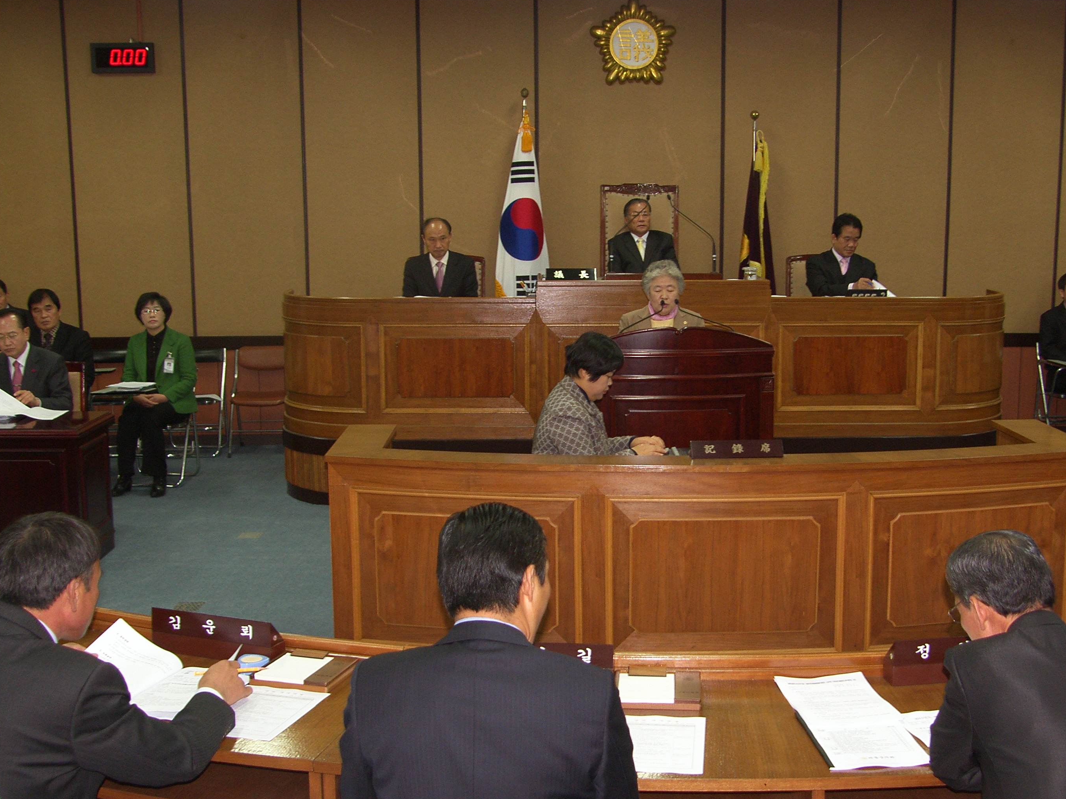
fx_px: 1478
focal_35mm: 48
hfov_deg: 39.6
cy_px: 436
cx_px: 572
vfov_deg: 30.2
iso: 100
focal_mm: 10.3
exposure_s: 1/40
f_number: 2.5
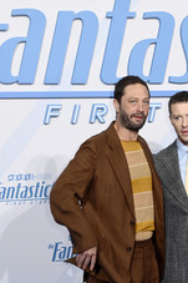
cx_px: 170
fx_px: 1090
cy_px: 118
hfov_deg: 9.8
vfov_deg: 14.8
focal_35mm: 139
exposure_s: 1/200
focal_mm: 70
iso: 400
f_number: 5.6
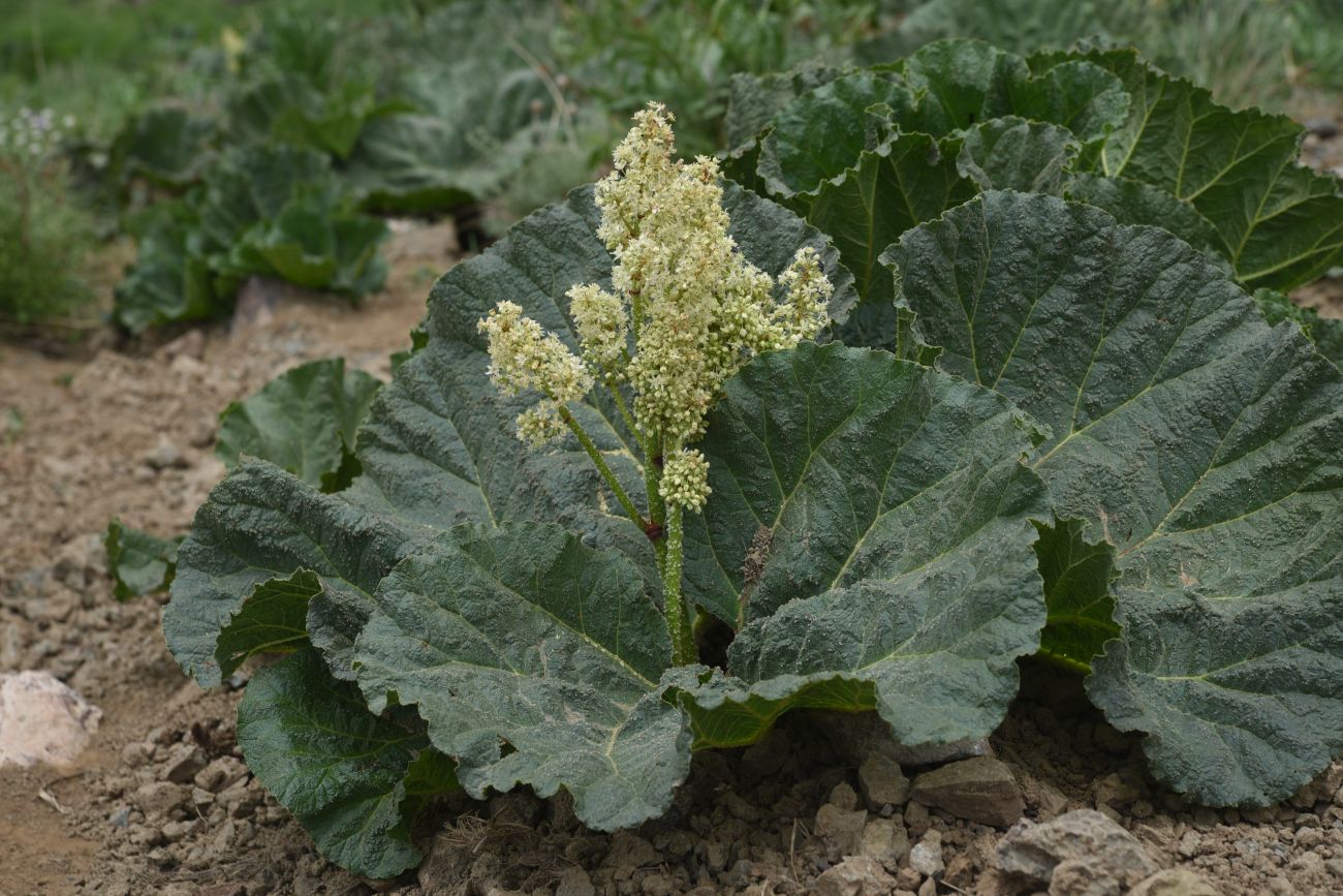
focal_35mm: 56
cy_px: 448
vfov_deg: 24.2
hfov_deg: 35.6
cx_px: 672
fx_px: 2089
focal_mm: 56
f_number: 9
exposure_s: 1/320
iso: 160
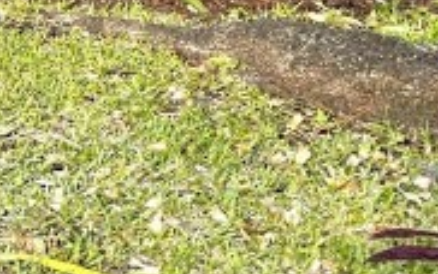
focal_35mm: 137
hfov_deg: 13.2
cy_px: -202
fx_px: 1636
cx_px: -436
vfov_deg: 9.2
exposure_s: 1/227
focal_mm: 6.3
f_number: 1.7
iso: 12
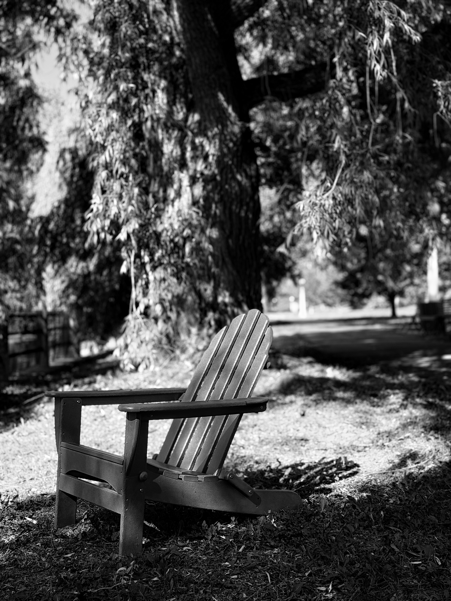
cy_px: 300
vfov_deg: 39.7
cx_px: 226
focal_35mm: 48
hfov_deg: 30.3
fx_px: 834
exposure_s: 1/939
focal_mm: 6.76
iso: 80
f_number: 1.78
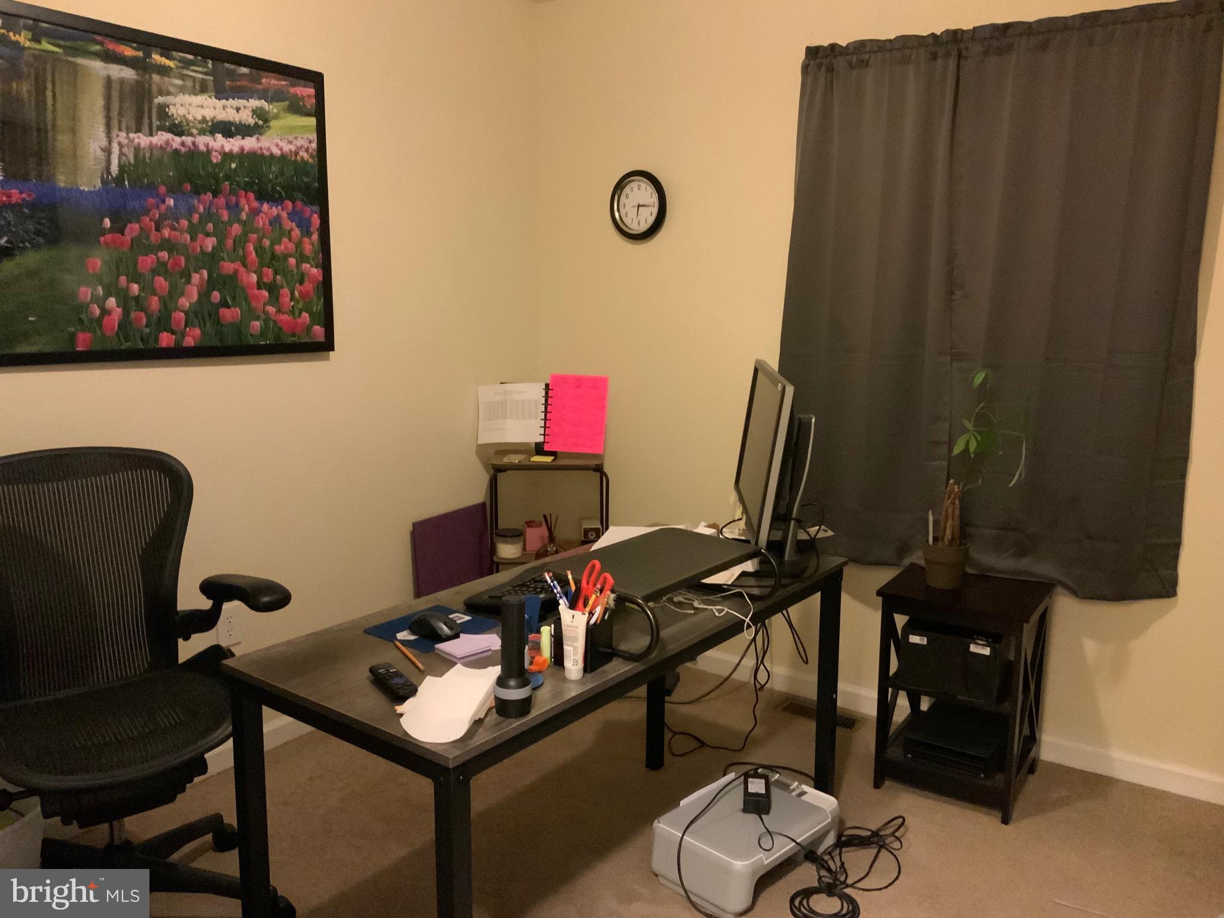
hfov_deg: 61.7
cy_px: 459
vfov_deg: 48.2
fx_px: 1025
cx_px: 612
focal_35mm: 29
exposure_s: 1/20
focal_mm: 3
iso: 500
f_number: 1.8
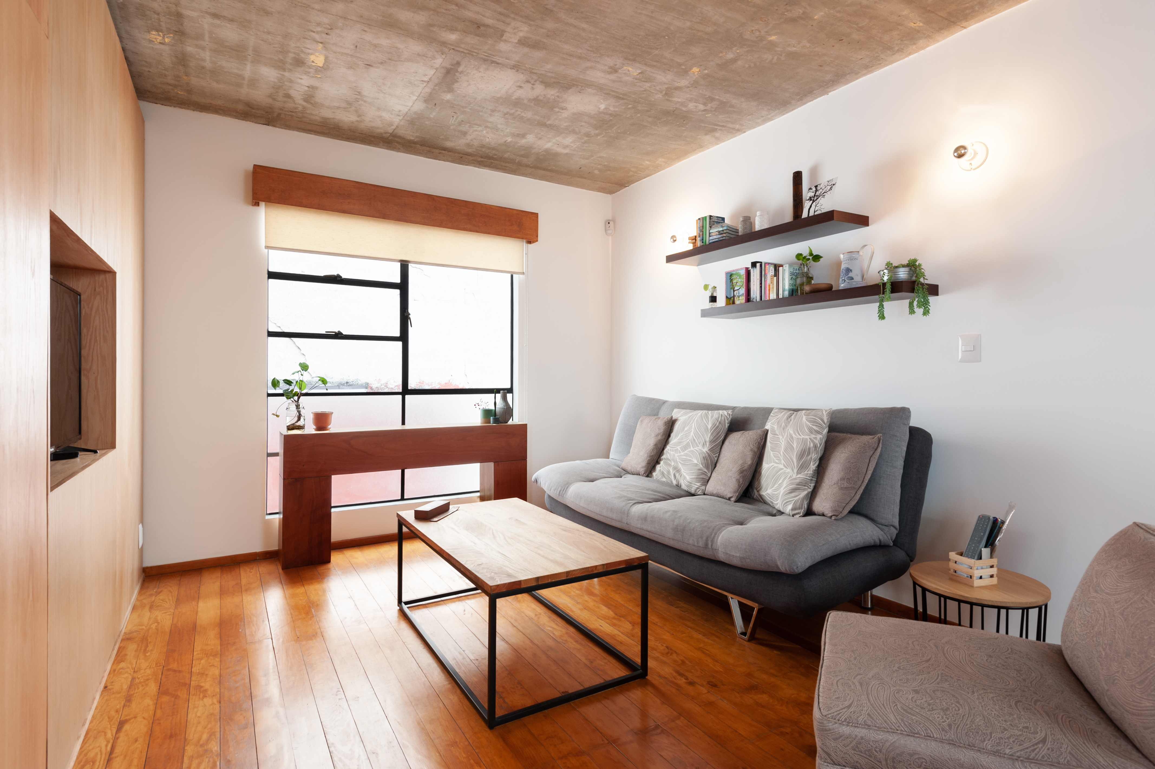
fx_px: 577
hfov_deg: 90.0
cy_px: 384
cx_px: 578
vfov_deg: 67.3
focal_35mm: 18
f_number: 8
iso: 400
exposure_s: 1/5
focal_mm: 18
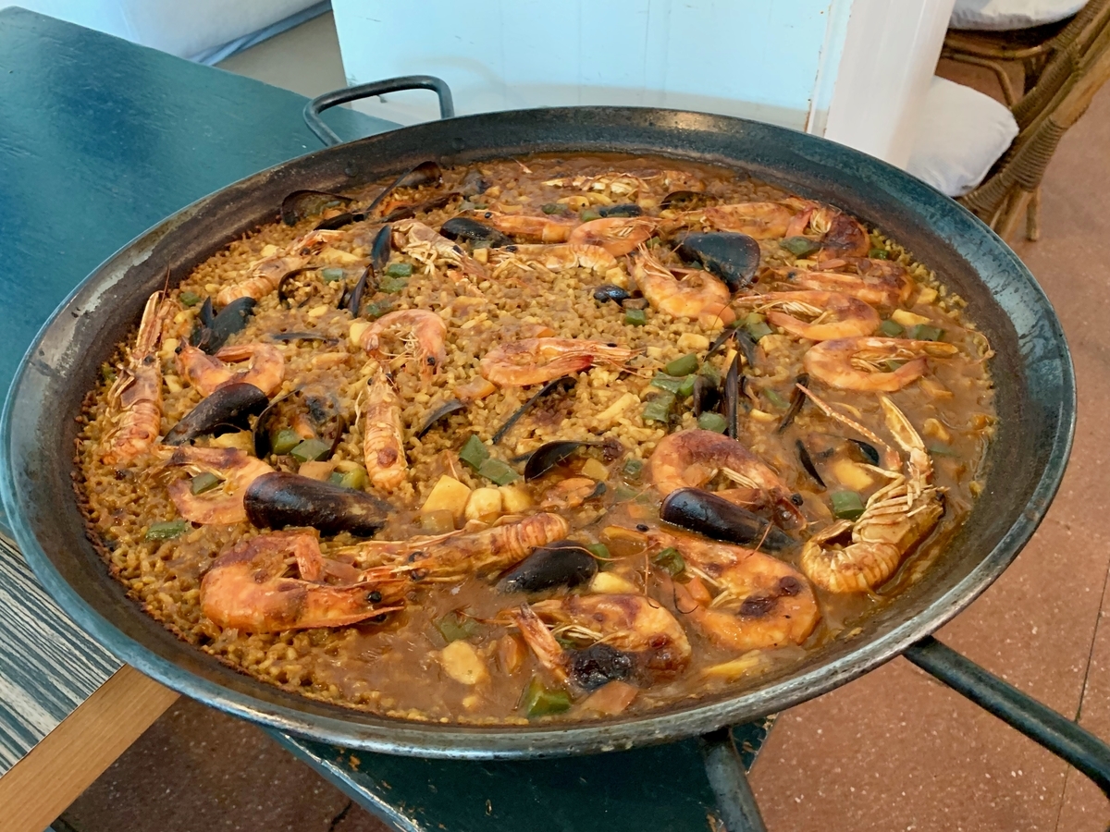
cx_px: 555
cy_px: 416
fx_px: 834
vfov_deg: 53.1
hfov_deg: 67.3
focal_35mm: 26
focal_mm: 4.25
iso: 500
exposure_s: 1/25
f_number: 1.8
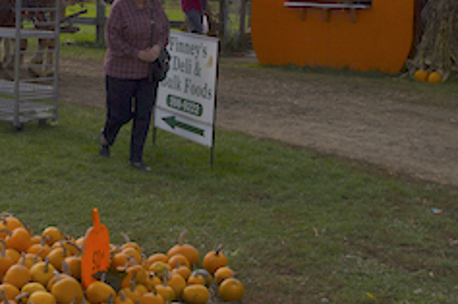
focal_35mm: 79
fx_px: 1004
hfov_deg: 24.9
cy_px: 64
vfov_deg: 17.1
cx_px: 39
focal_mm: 25
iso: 400
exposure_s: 1/640
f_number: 9
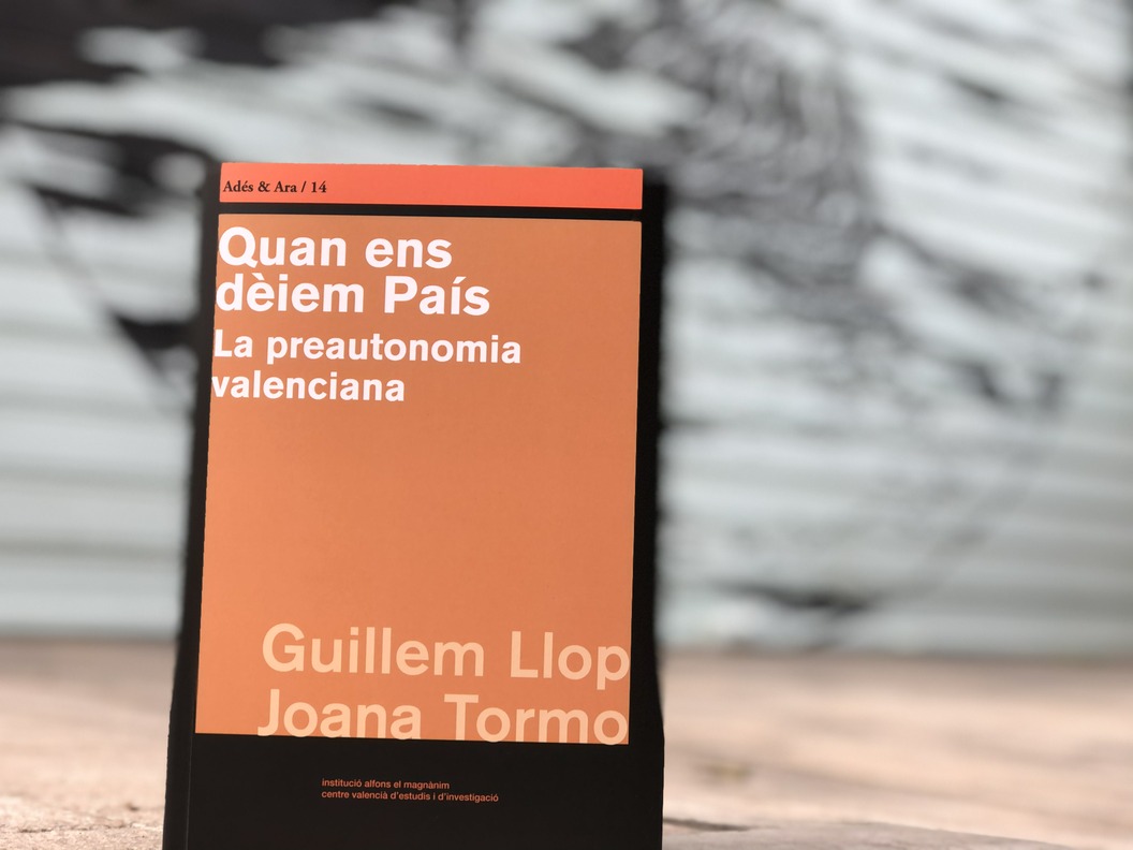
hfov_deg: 33.8
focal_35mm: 57
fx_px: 1866
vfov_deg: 25.7
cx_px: 566
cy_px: 425
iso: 25
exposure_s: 1/120
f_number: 2.8
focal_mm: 6.6
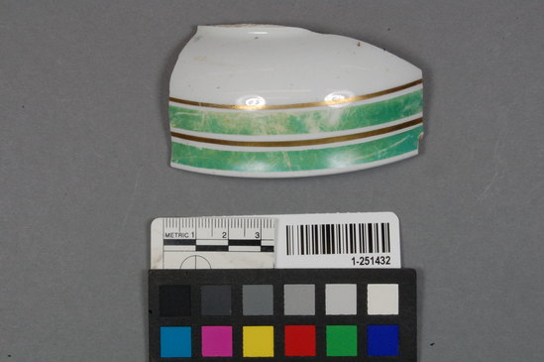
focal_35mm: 75
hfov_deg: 27.0
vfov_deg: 18.1
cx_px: 272
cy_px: 181
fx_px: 1132
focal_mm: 50
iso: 1600
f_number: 25
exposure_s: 1/40
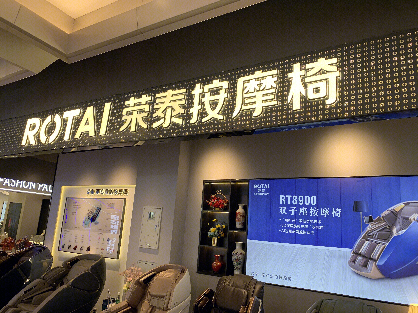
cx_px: 209
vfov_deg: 53.1
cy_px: 156
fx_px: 314
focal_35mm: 26
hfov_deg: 67.3
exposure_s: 1/121
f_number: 1.8
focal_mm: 4.25
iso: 50
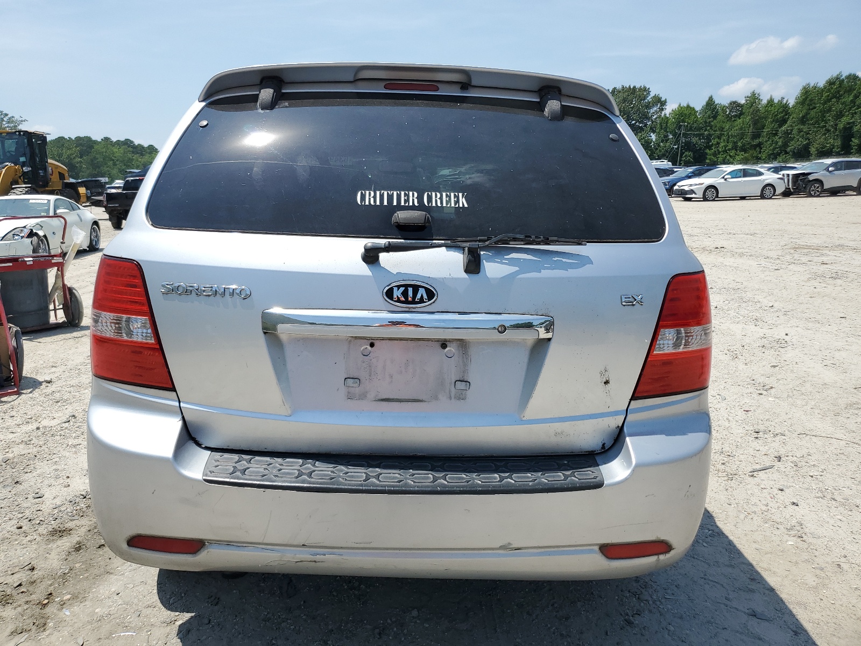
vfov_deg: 53.1
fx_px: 647
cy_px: 323
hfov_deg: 67.3
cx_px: 430
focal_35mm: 26
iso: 50
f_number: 1.5
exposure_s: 1/3333
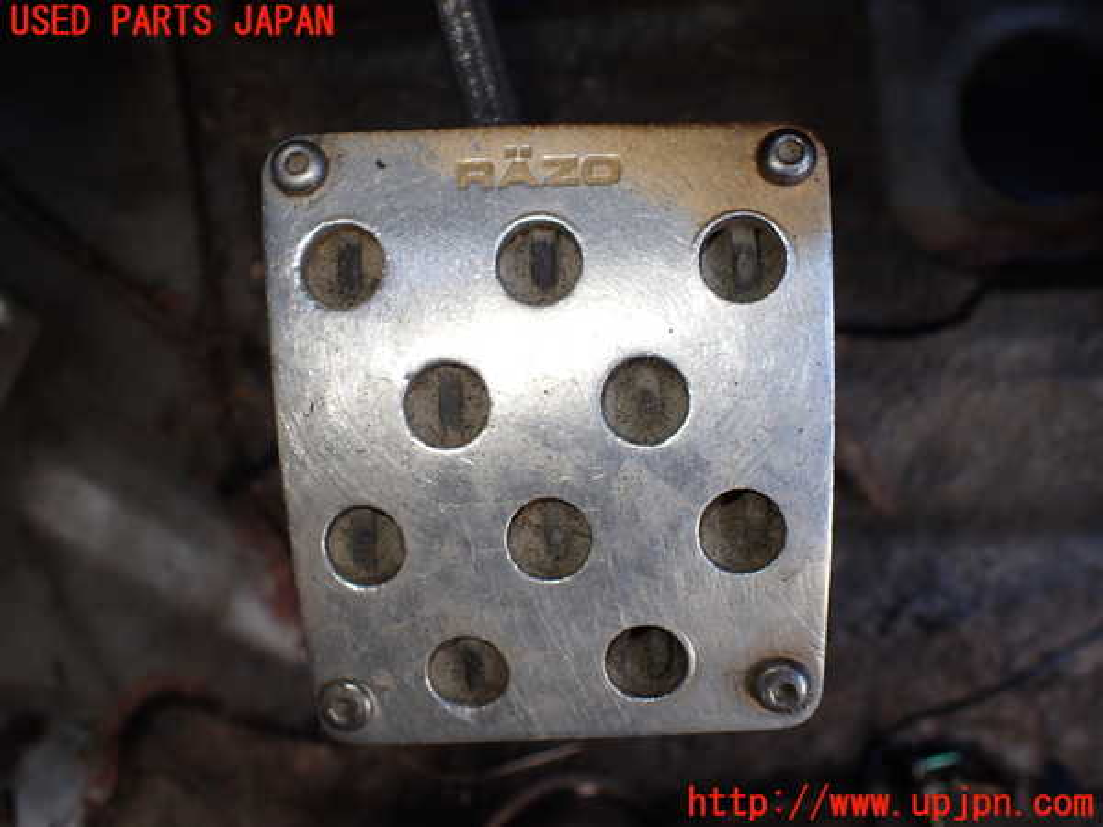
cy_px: 414
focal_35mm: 30
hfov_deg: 60.0
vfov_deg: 46.8
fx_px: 956
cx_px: 552
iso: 160
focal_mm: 5.4
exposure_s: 1/125
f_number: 2.3
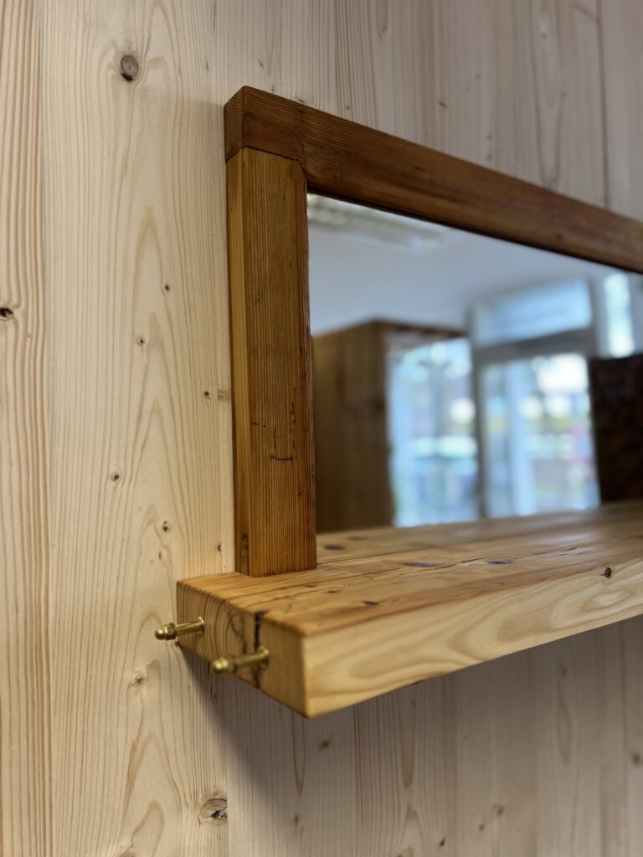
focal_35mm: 26
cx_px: 322
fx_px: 644
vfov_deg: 67.3
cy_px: 428
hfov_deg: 53.1
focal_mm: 5.7
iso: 40
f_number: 1.5
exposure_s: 1/100
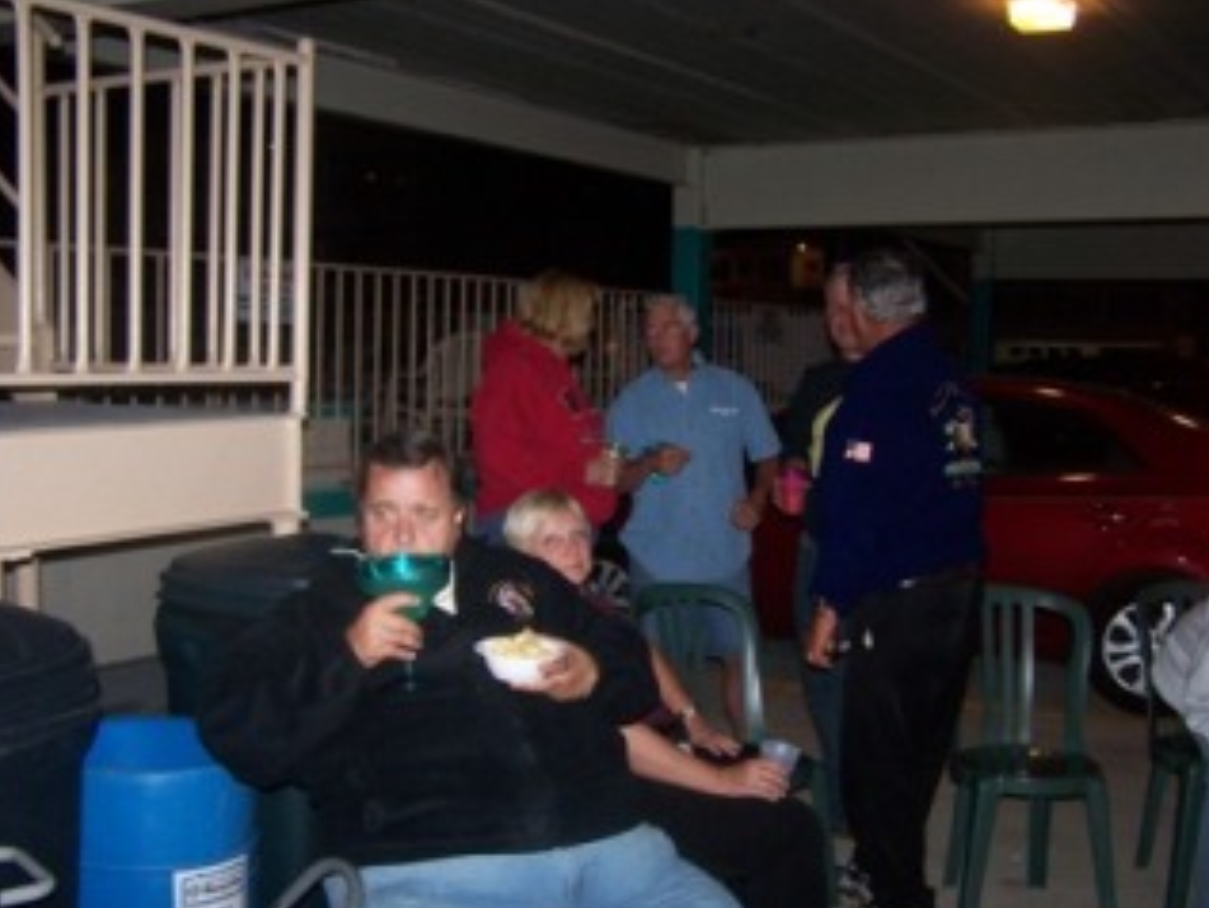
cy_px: 483
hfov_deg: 44.8
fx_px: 1467
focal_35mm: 42
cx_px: 625
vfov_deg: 34.4
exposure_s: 1/60
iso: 140
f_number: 2.8
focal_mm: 6.3
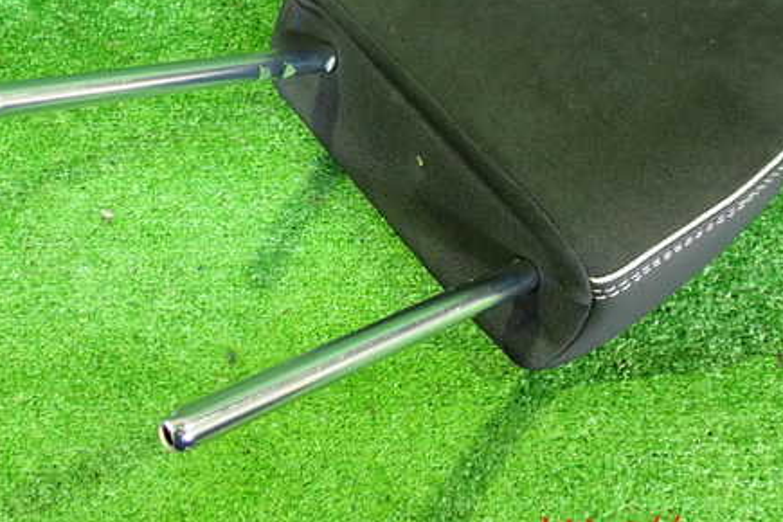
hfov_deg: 45.4
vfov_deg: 30.8
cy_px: 153
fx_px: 935
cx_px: 409
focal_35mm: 43
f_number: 2.3
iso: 800
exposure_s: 1/25
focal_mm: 5.4
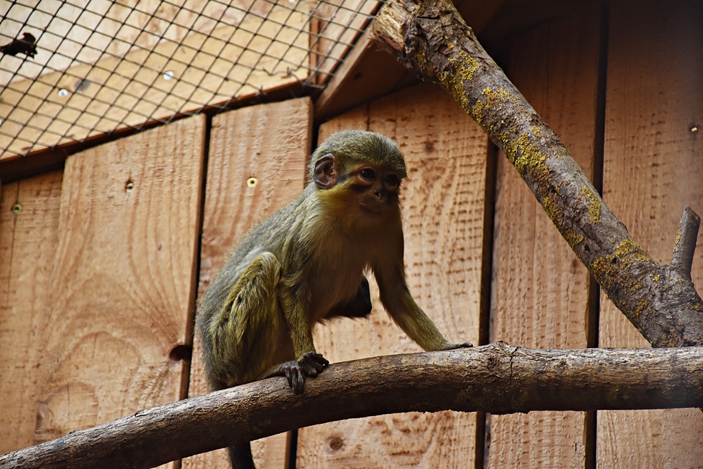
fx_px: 4101
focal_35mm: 210
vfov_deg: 6.5
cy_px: 234
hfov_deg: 9.8
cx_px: 352
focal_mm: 140
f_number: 5.6
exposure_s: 1/500
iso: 1250
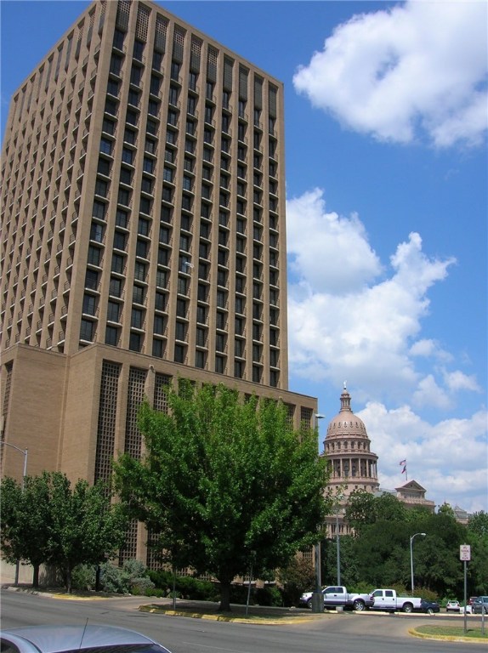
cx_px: 244
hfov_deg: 41.7
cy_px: 326
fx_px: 641
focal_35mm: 34
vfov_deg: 54.0
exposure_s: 1/556
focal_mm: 5.7
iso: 50
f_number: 4.9
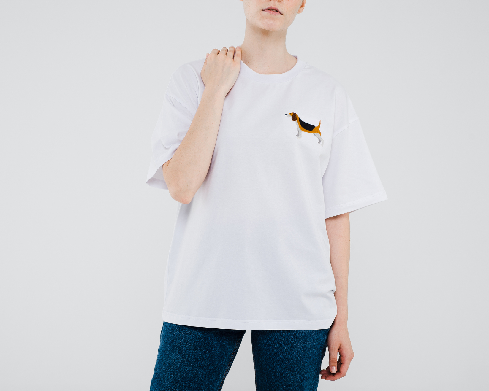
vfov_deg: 26.7
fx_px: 825
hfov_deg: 33.0
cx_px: 279
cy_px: 194
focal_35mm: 57
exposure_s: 1/125
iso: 100
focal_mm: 50
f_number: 6.3
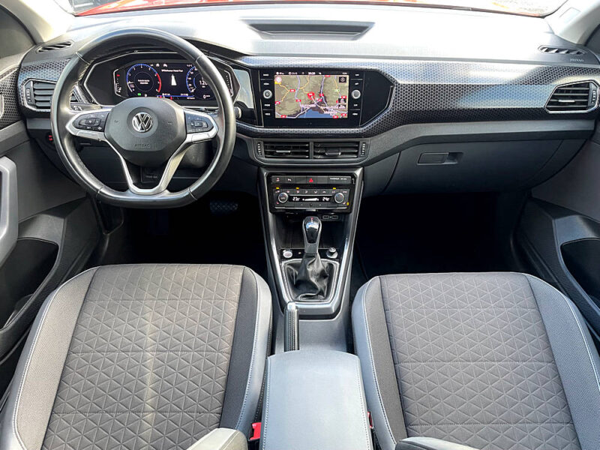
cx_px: 300
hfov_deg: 67.3
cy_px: 225
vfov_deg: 53.1
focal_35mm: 26
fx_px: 451
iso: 160
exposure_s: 1/60
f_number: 1.6
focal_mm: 4.2
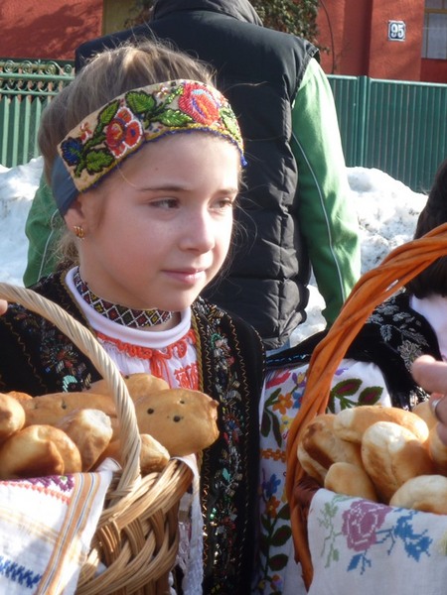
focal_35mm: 119
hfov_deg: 12.5
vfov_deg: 16.6
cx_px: 224
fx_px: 2049
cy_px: 298
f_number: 4.4
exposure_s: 1/160
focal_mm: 19.5
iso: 80
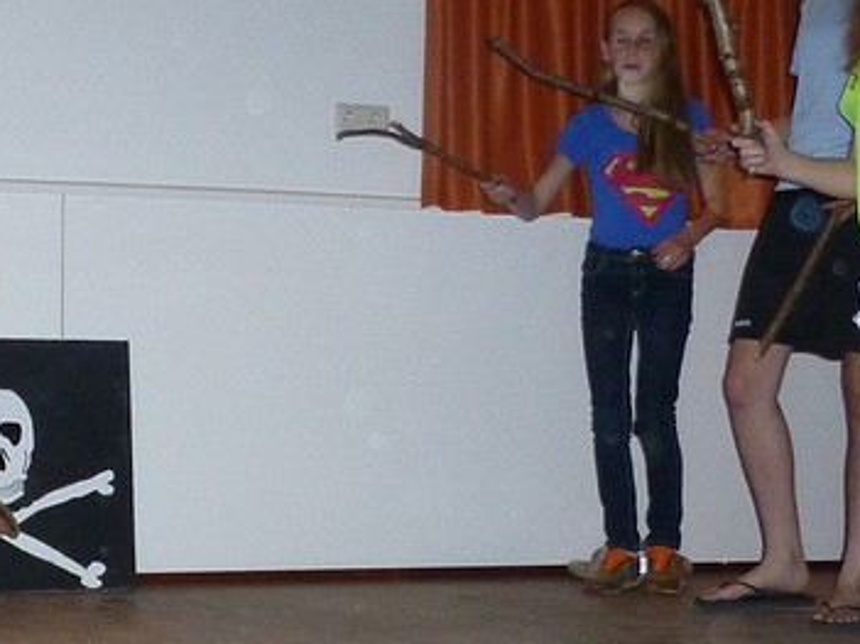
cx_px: 88
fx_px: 1738
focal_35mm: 70
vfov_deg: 20.9
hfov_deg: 26.8
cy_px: 468
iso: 400
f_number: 3.3
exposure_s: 1/60
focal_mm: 4.3
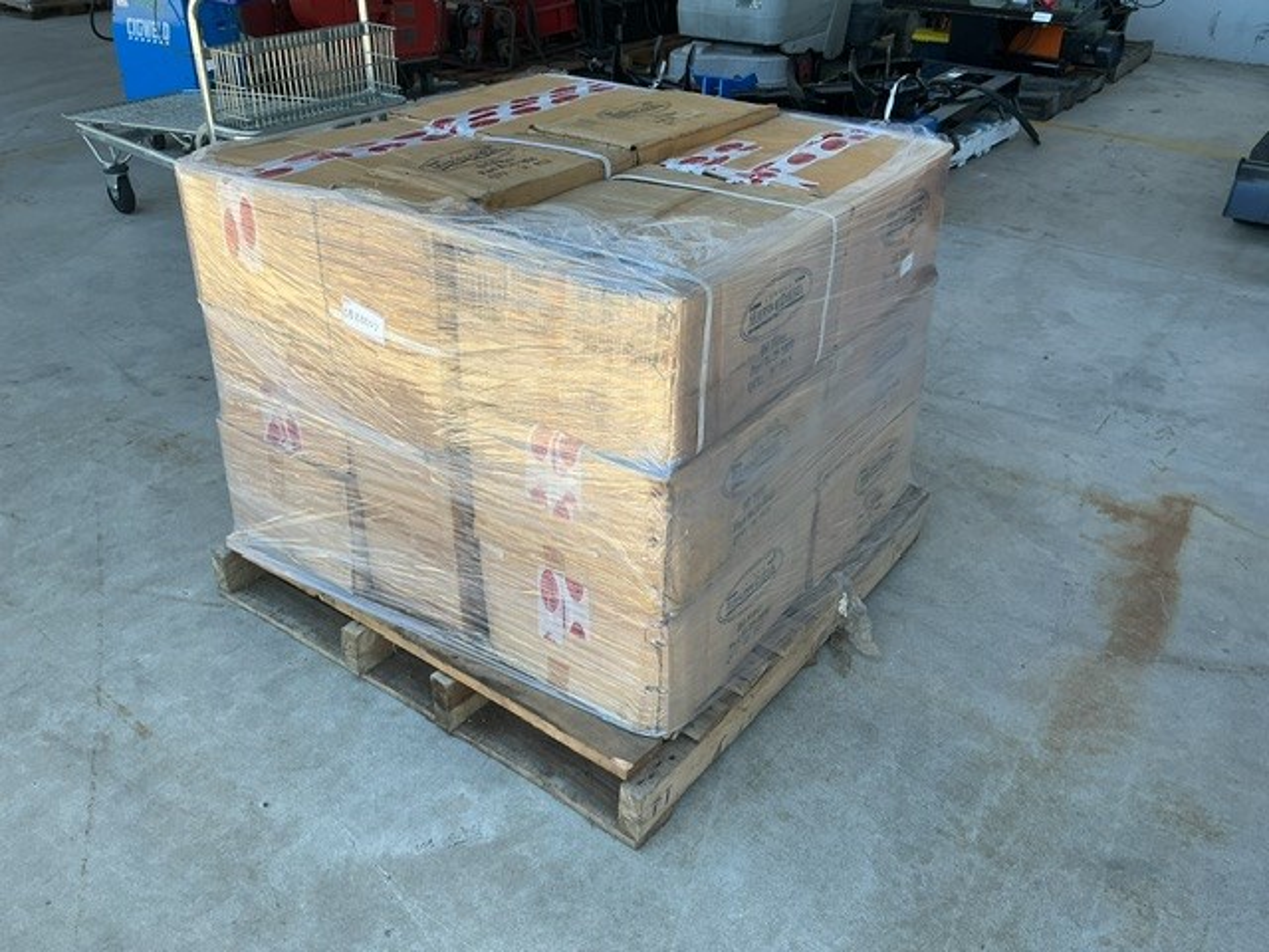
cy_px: 476
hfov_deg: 61.7
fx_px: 1063
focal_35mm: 29
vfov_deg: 48.2
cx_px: 634
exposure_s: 1/406
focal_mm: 3
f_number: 1.8
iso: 25
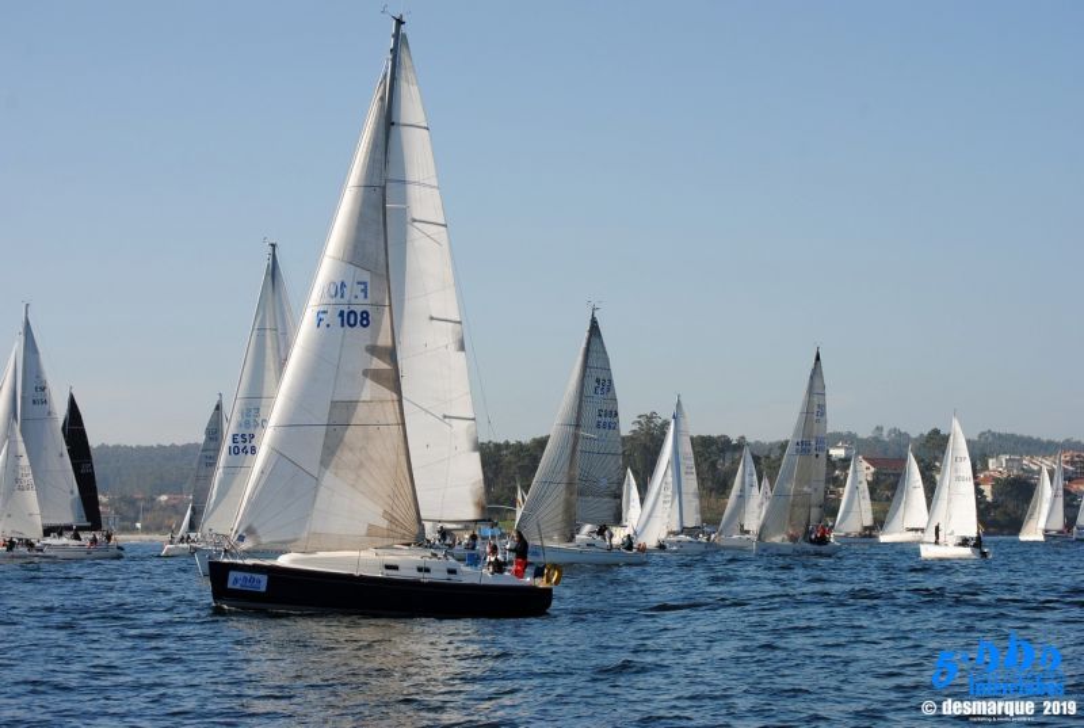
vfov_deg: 16.6
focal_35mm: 82
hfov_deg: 24.6
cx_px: 542
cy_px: 364
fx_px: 2489
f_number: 8
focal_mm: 55
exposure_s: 1/250
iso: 100
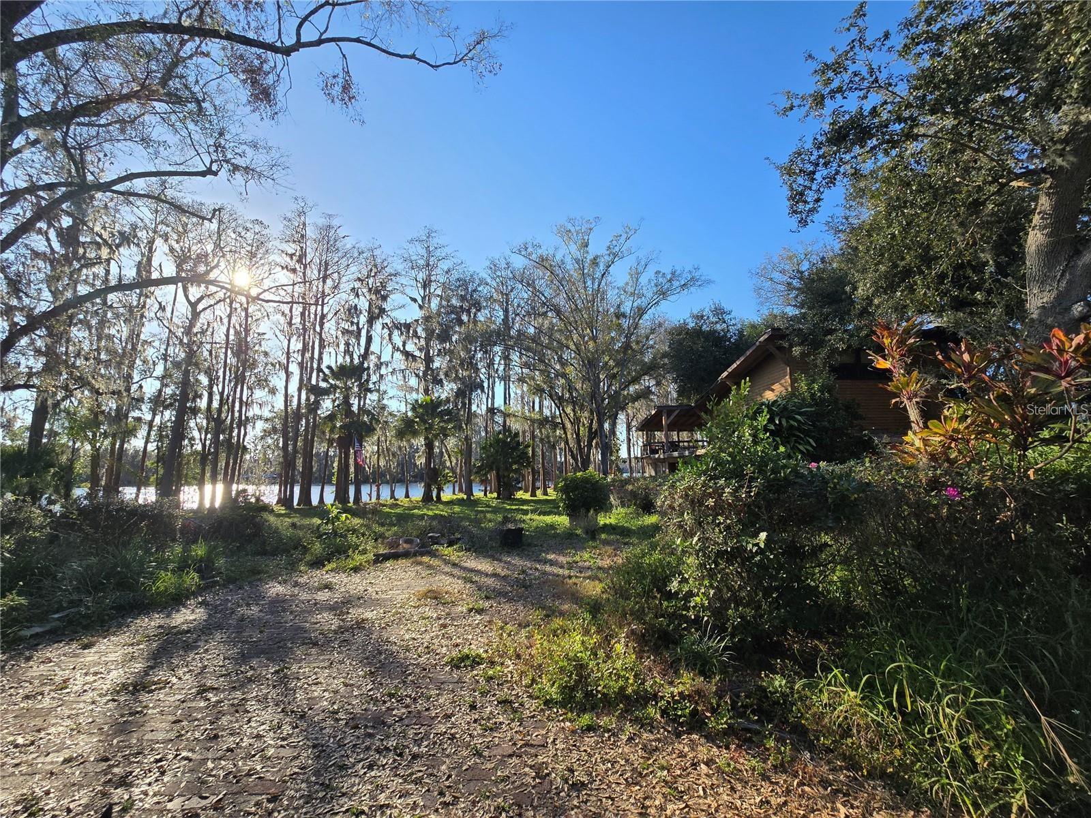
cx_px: 546
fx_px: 410
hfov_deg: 106.2
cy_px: 409
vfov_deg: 89.9
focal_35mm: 13
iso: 50
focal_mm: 2.2
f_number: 2.2
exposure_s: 1/1610
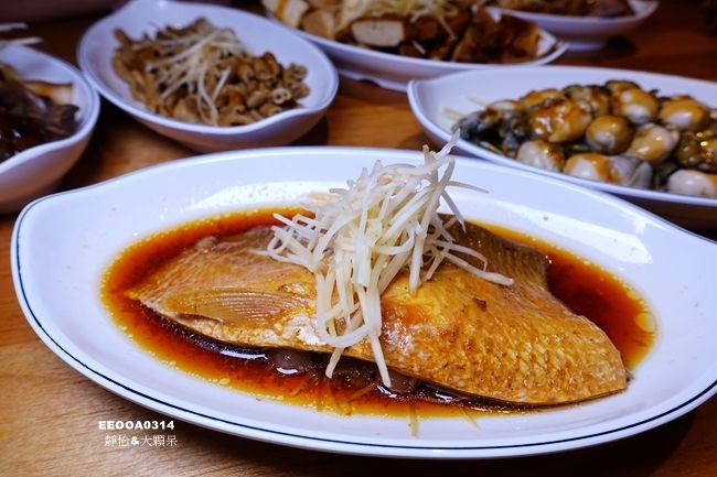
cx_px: 358
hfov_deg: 73.8
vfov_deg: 53.1
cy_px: 238
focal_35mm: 24
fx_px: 478
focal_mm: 8.8
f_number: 4
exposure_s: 1/125
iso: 125
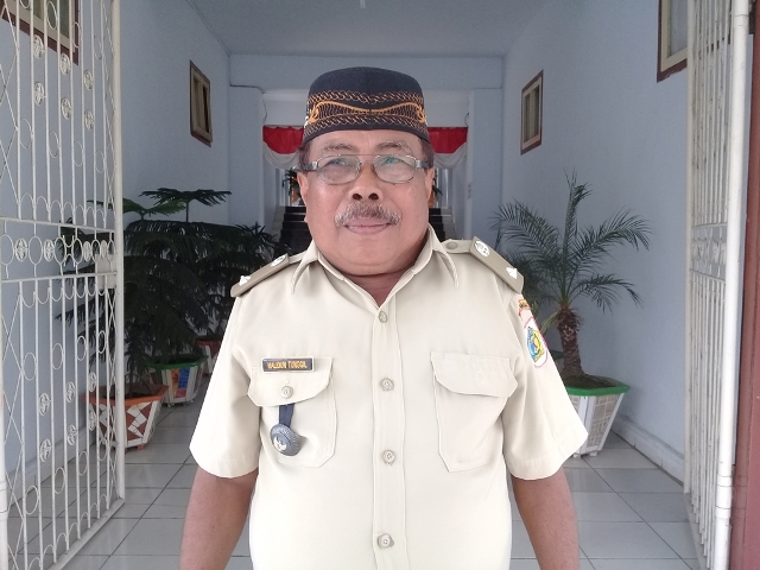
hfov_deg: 58.4
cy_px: 285
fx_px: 681
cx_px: 380
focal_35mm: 31
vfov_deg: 45.4
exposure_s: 1/100
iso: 80
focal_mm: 3.3
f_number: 2.2
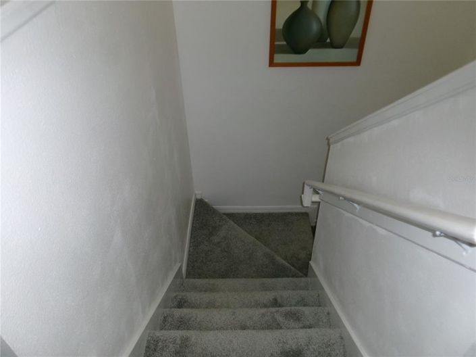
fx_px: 385
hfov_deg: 63.5
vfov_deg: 49.7
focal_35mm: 28
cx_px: 238
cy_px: 178
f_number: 3.9
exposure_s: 1/34
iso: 200
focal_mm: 5.1
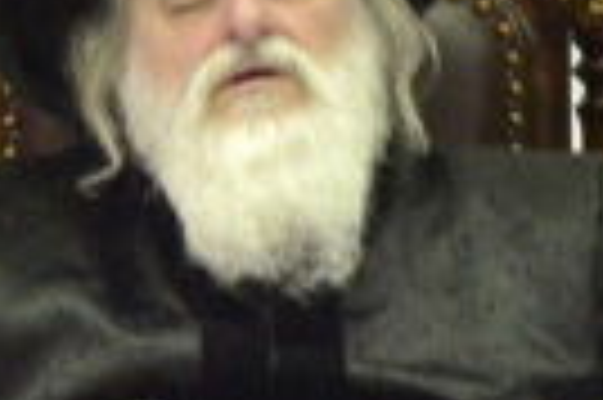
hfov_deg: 1.2
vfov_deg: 0.8
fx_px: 29792
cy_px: -166
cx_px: 315
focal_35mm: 1781
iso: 2500
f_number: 5.6
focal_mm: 155
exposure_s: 1/100
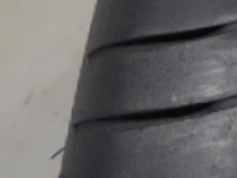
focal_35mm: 129
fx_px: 884
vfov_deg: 10.3
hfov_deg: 14.0
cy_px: -222
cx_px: 389
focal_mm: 4.6
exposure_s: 1/30
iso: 100
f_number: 3.5
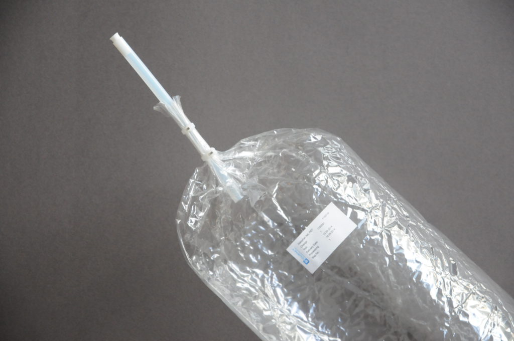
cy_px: 170
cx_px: 257
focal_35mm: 117
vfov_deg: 11.7
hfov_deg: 17.5
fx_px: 1668
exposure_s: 1/60
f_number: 5.6
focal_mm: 78
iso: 1250
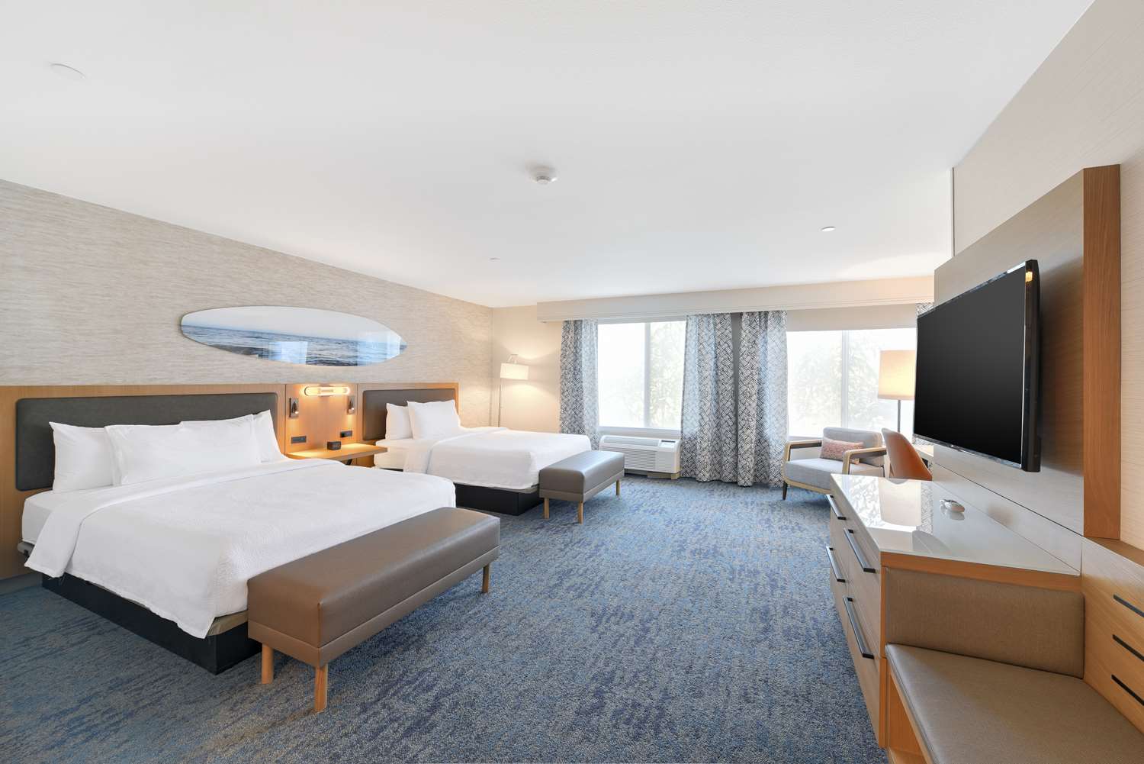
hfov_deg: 104.2
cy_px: 382
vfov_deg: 81.2
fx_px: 445
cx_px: 572
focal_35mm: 14
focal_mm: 14
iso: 320
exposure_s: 1/5
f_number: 9
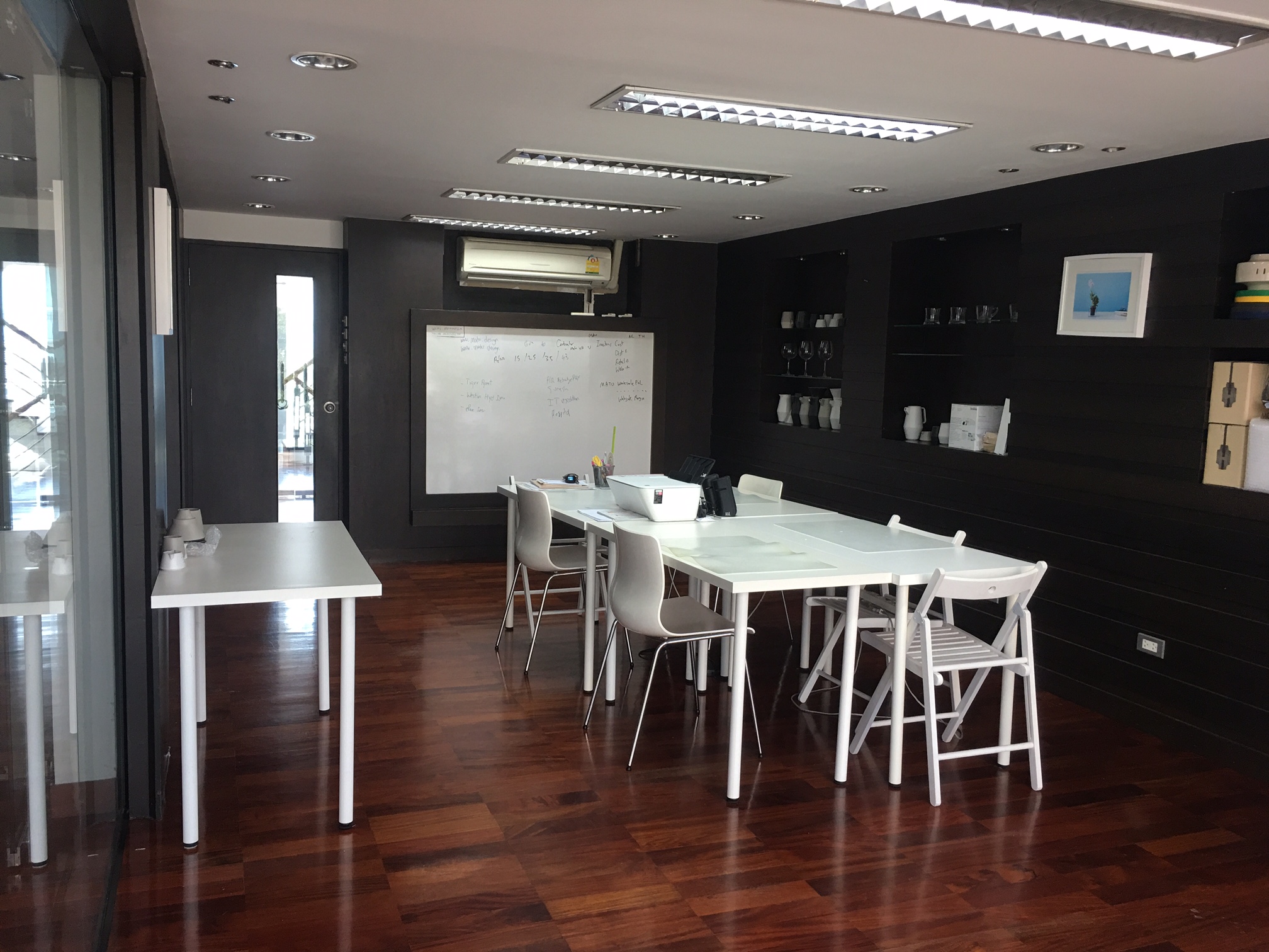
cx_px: 634
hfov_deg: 61.7
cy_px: 476
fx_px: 1063
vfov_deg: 48.2
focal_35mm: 29
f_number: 2.2
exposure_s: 1/17
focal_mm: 4.15
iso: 50
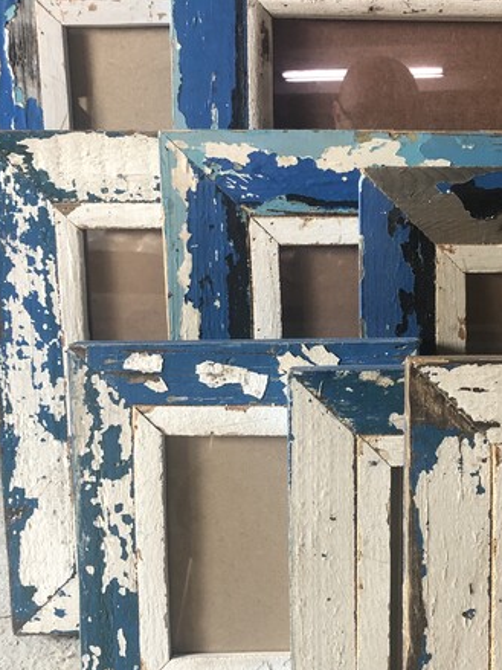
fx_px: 987
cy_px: 365
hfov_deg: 27.9
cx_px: 406
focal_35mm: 51
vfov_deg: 37.5
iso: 40
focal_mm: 3.99
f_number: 1.8
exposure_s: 1/33
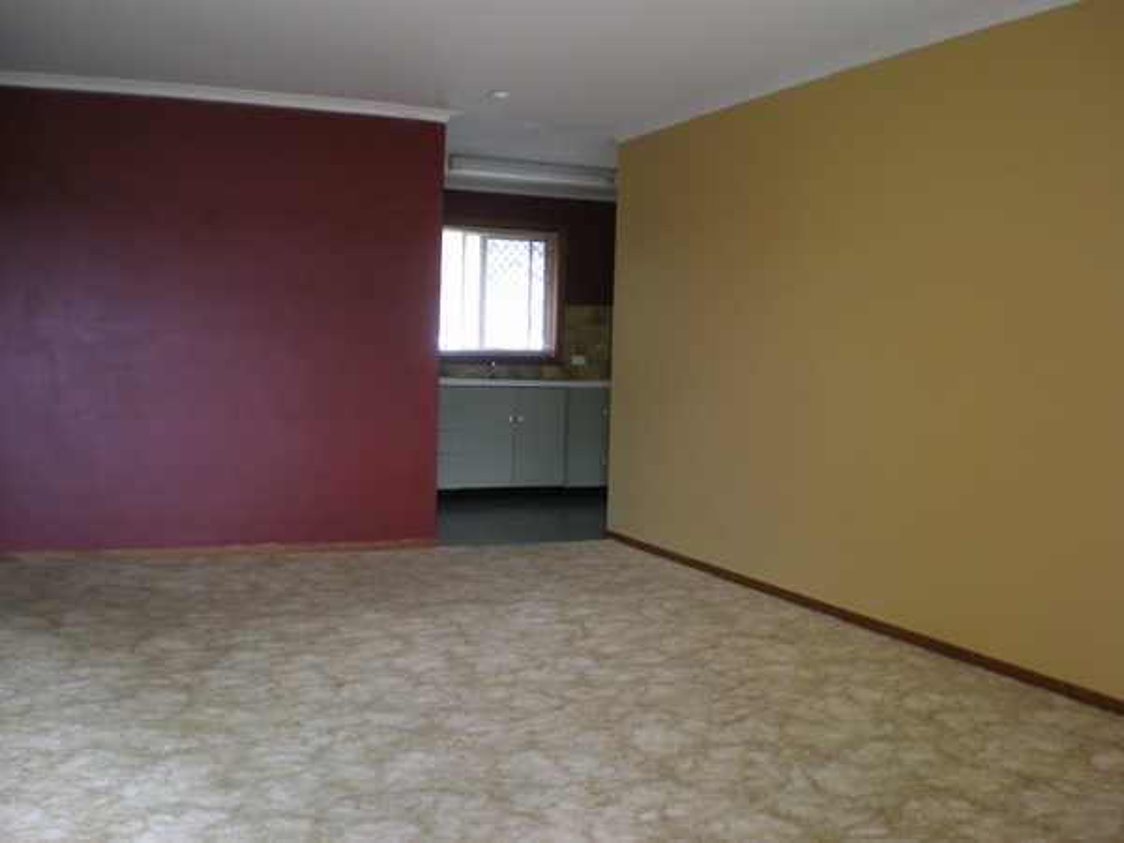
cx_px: 562
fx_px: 1169
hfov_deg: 51.4
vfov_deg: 39.7
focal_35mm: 36
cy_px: 422
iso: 200
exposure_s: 1/50
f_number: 3.1
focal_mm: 6.3
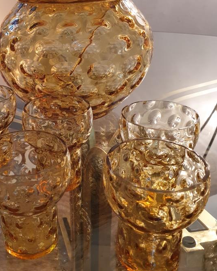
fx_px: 313
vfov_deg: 46.6
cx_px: 61
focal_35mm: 39
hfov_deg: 37.5
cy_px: 111
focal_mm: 4.3
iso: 160
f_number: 2.4
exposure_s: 1/50
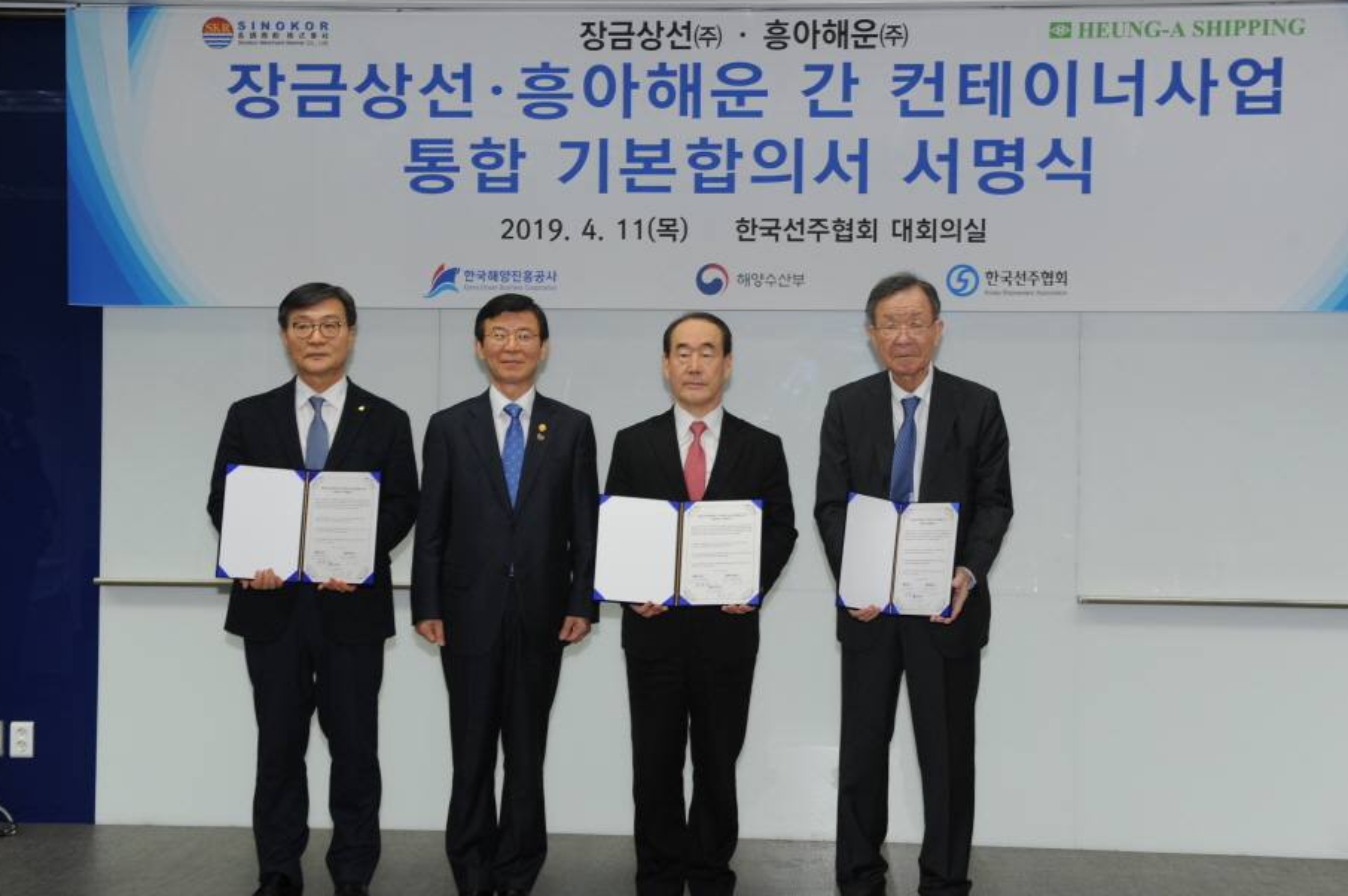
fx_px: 1982
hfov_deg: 37.5
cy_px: 450
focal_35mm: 53
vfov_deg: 25.5
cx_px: 710
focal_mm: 48
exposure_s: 1/80
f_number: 5.6
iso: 500
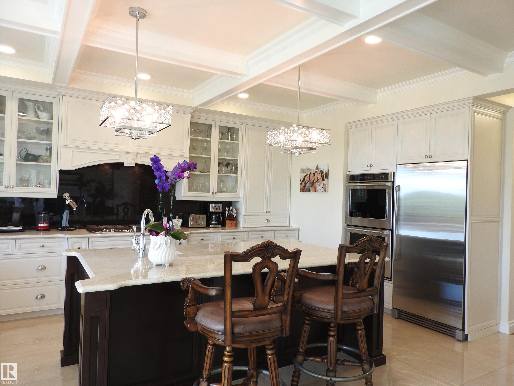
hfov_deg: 71.6
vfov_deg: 56.8
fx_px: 356
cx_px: 257
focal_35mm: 24
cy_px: 193
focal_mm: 4.3
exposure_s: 1/30
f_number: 3.3
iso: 125
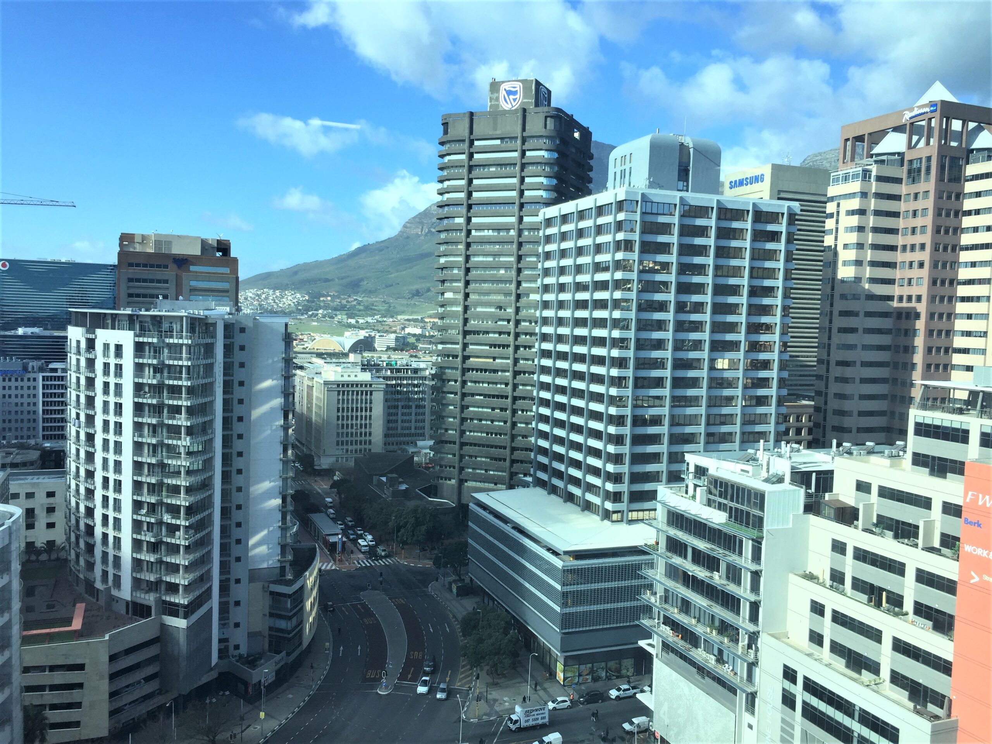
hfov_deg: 61.7
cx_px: 496
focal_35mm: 29
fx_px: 831
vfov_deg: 48.2
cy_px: 372
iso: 32
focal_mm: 4.15
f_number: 2.2
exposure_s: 1/618
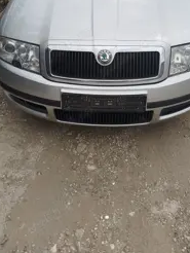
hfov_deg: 36.9
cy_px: 69
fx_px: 285
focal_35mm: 39
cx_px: 96
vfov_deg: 46.4
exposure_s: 1/693
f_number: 1.7
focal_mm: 5.31
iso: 50
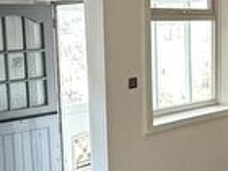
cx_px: 163
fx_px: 461
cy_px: 79
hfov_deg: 27.5
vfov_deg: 21.0
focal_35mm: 70
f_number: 2.2
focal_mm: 2.22
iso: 640
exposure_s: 1/50
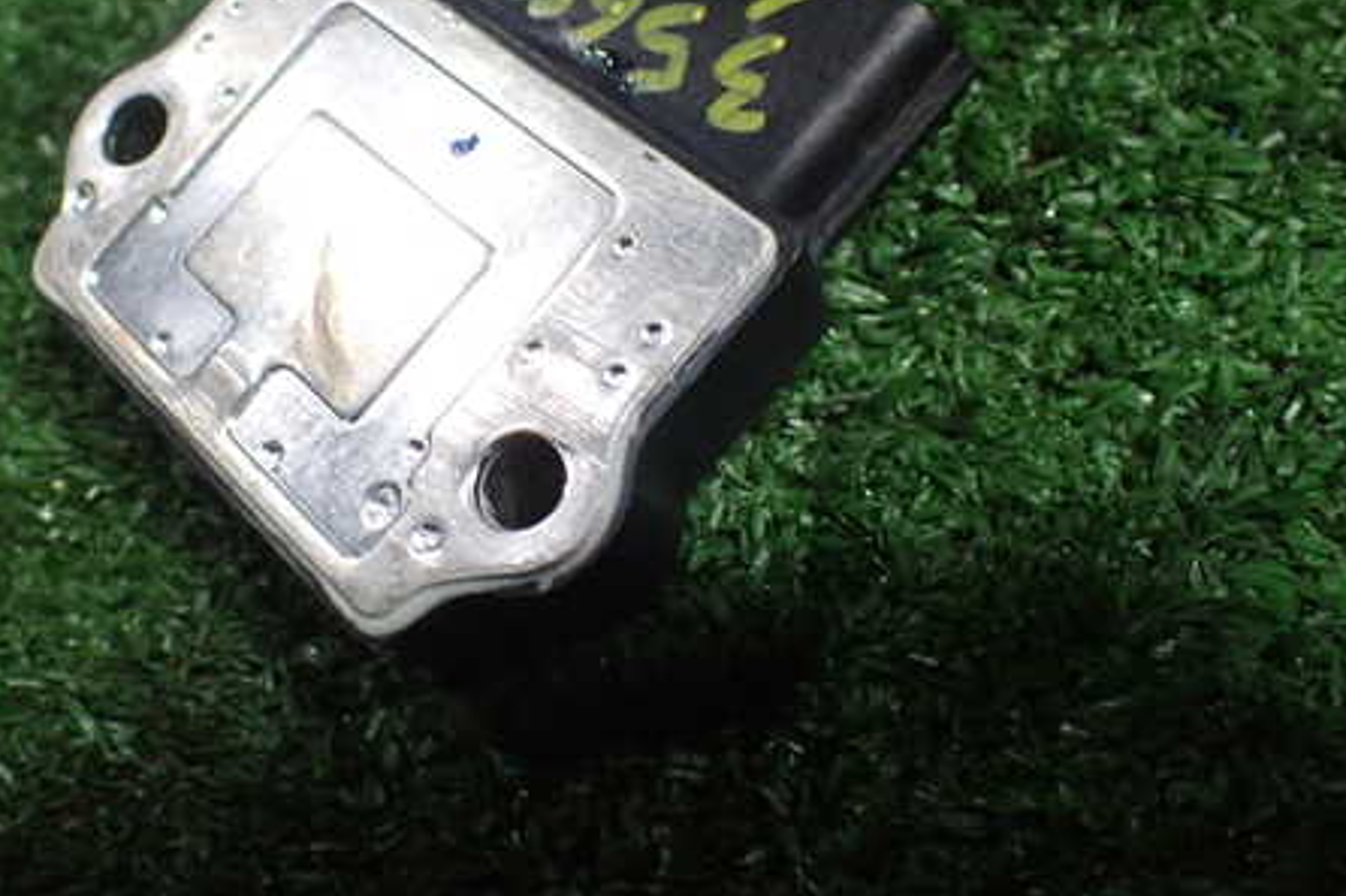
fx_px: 1570
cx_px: 492
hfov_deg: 46.0
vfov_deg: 31.6
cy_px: 299
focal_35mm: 42
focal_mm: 5.4
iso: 640
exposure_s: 1/125
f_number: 2.3
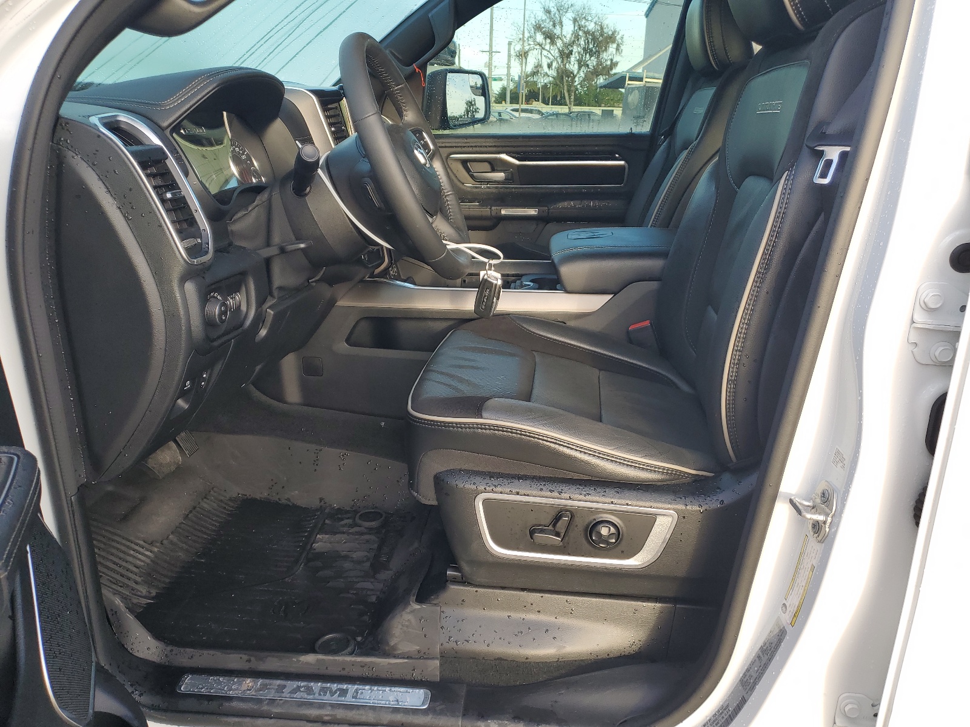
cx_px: 485
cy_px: 364
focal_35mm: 26
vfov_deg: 53.1
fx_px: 729
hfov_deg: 67.3
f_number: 1.5
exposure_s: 1/217
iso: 50
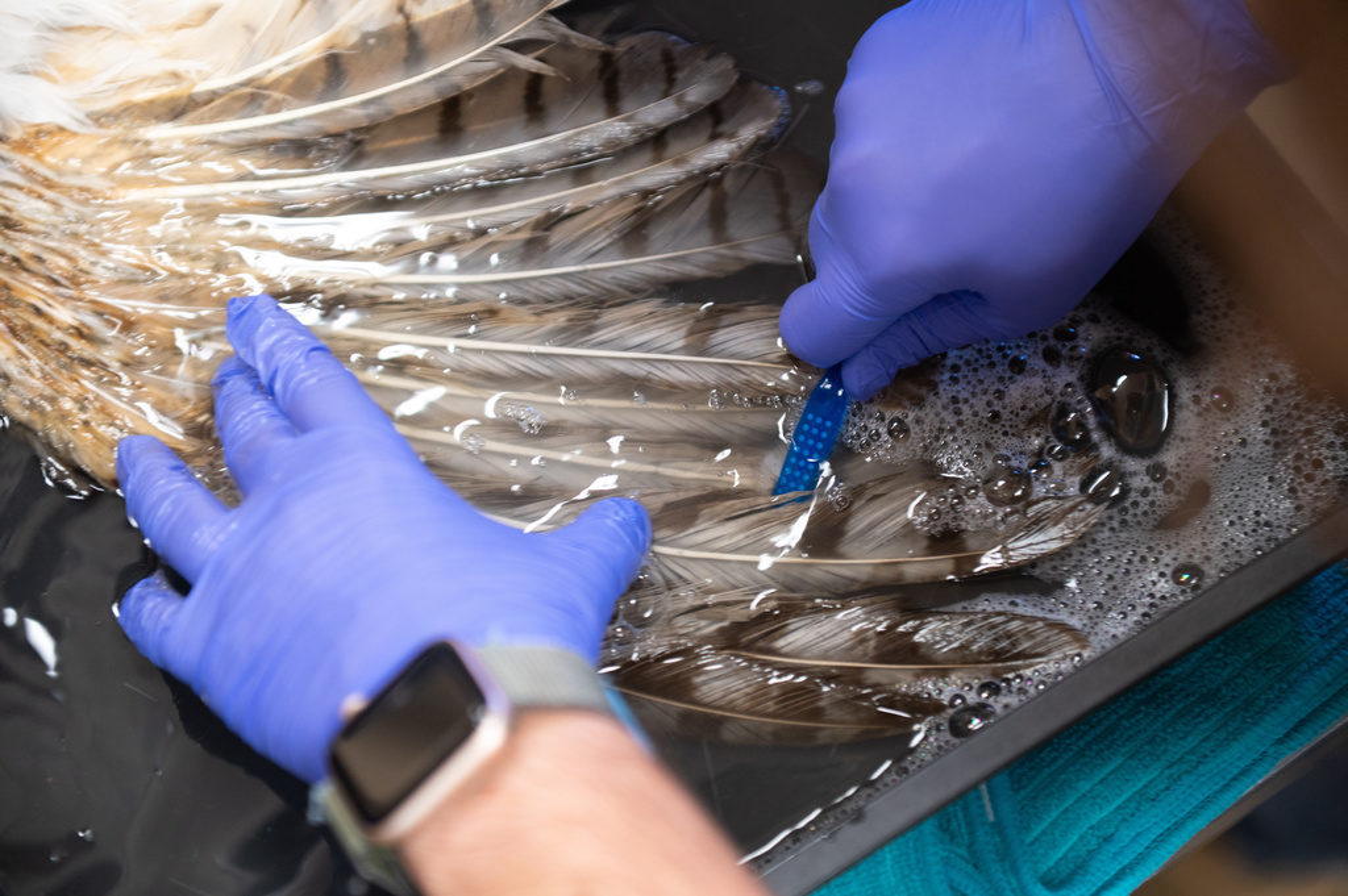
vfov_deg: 19.4
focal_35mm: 70
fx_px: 2619
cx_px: 674
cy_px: 448
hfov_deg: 28.9
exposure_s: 1/100
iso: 1000
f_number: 2.8
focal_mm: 70
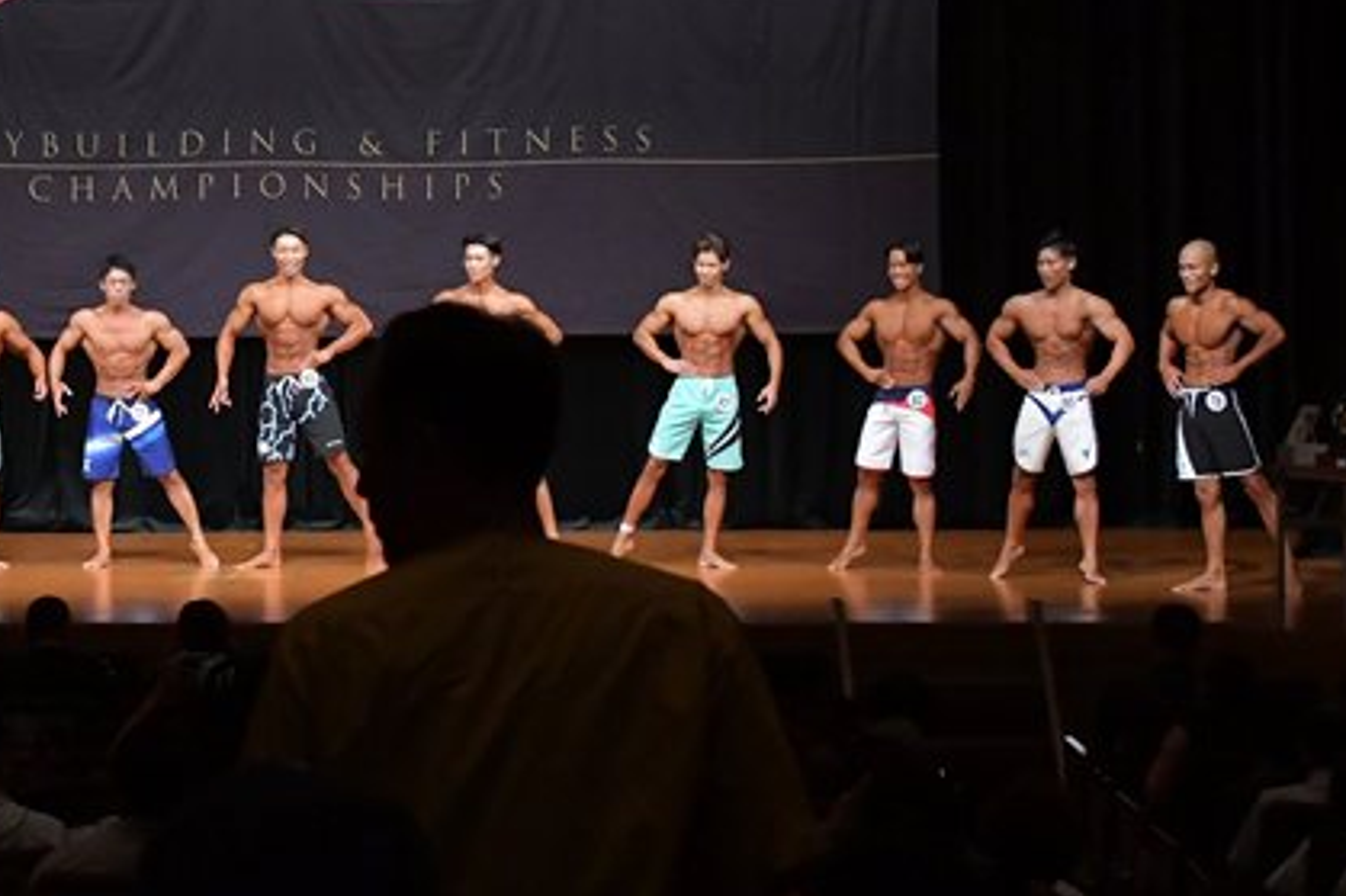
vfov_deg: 11.2
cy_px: 193
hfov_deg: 16.7
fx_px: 4559
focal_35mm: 122
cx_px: 271
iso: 5000
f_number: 5.6
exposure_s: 1/400
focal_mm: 44
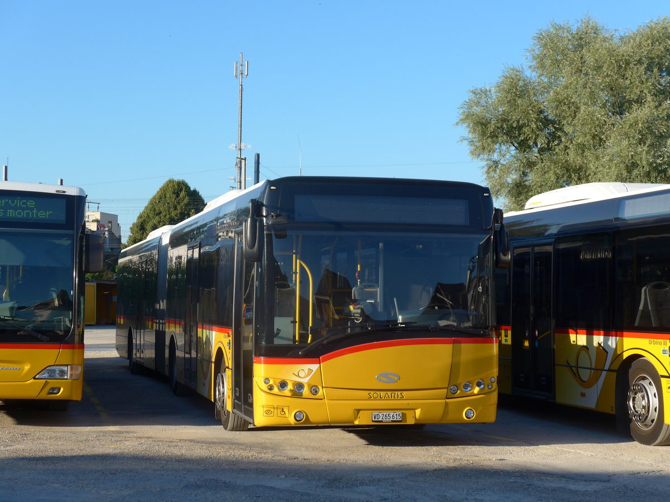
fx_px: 1277
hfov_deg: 29.4
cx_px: 335
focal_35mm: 66
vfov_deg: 22.3
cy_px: 251
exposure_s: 1/400
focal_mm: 13.4
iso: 80
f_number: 3.9
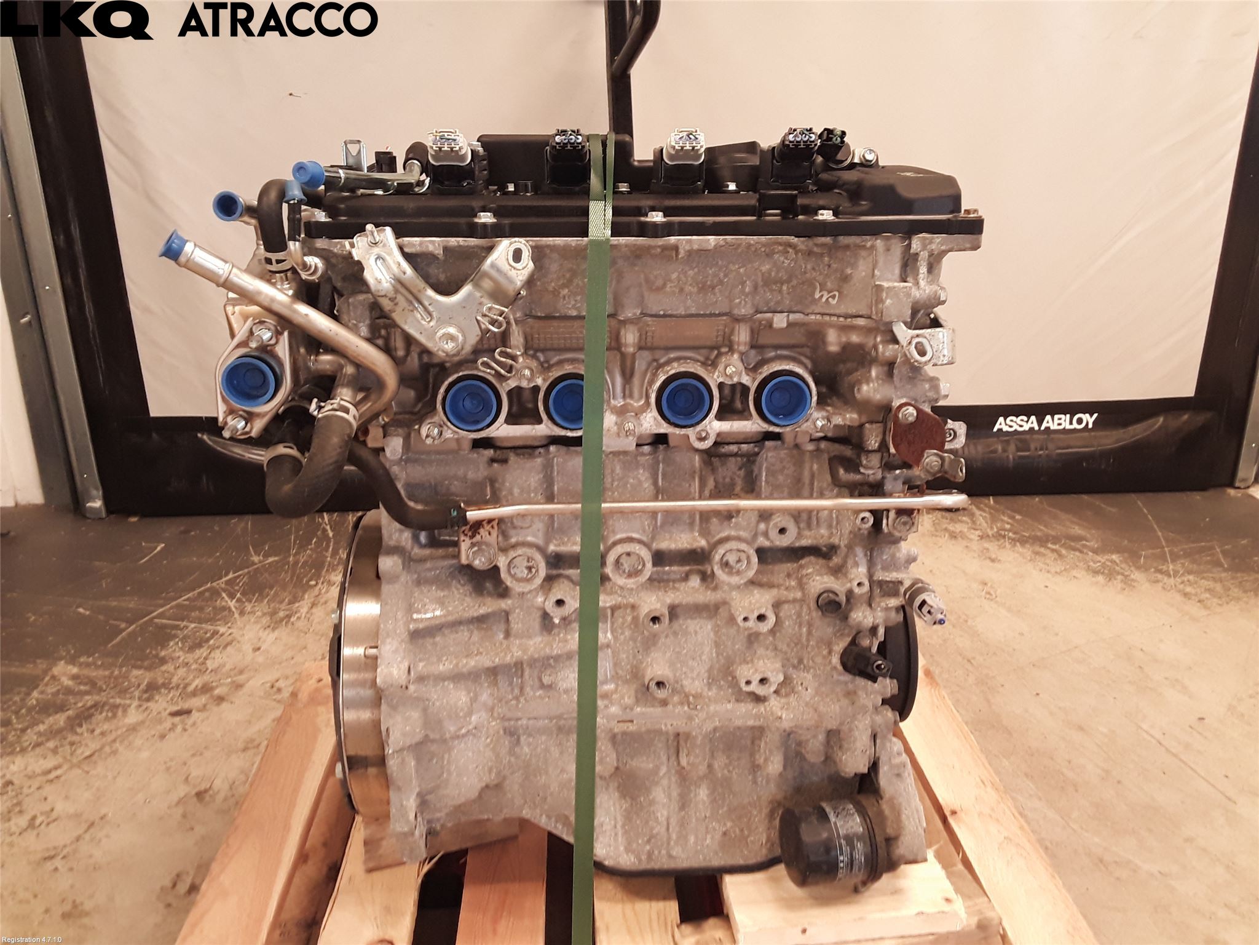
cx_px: 630
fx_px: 1018
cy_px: 472
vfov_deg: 49.7
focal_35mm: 28
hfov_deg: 63.4
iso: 100
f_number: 1.9
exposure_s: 1/33
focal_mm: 2.91
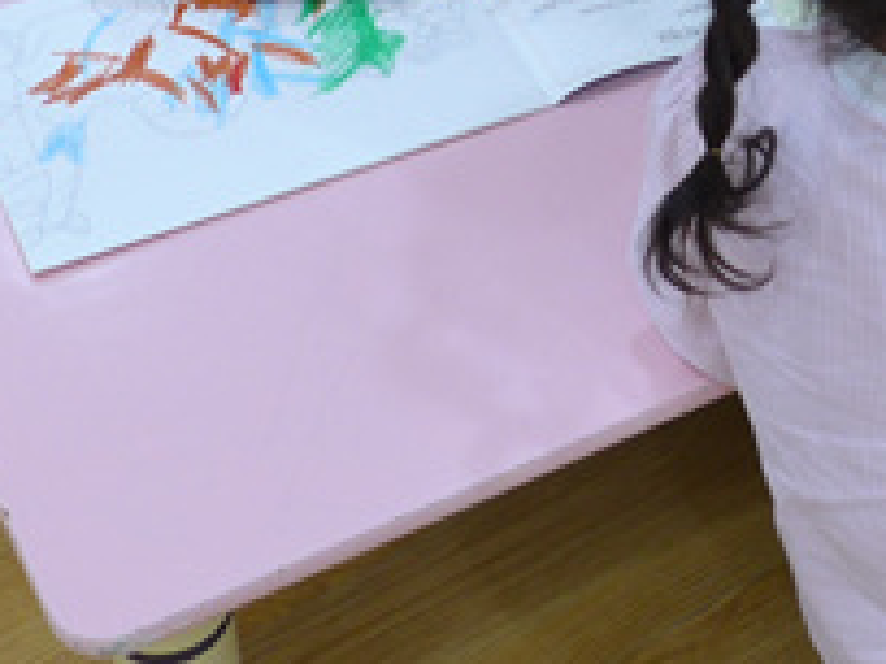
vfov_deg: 13.0
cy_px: -217
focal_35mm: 110
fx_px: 2815
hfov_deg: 17.6
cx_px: 777
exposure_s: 1/60
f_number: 1.5
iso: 80
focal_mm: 5.5
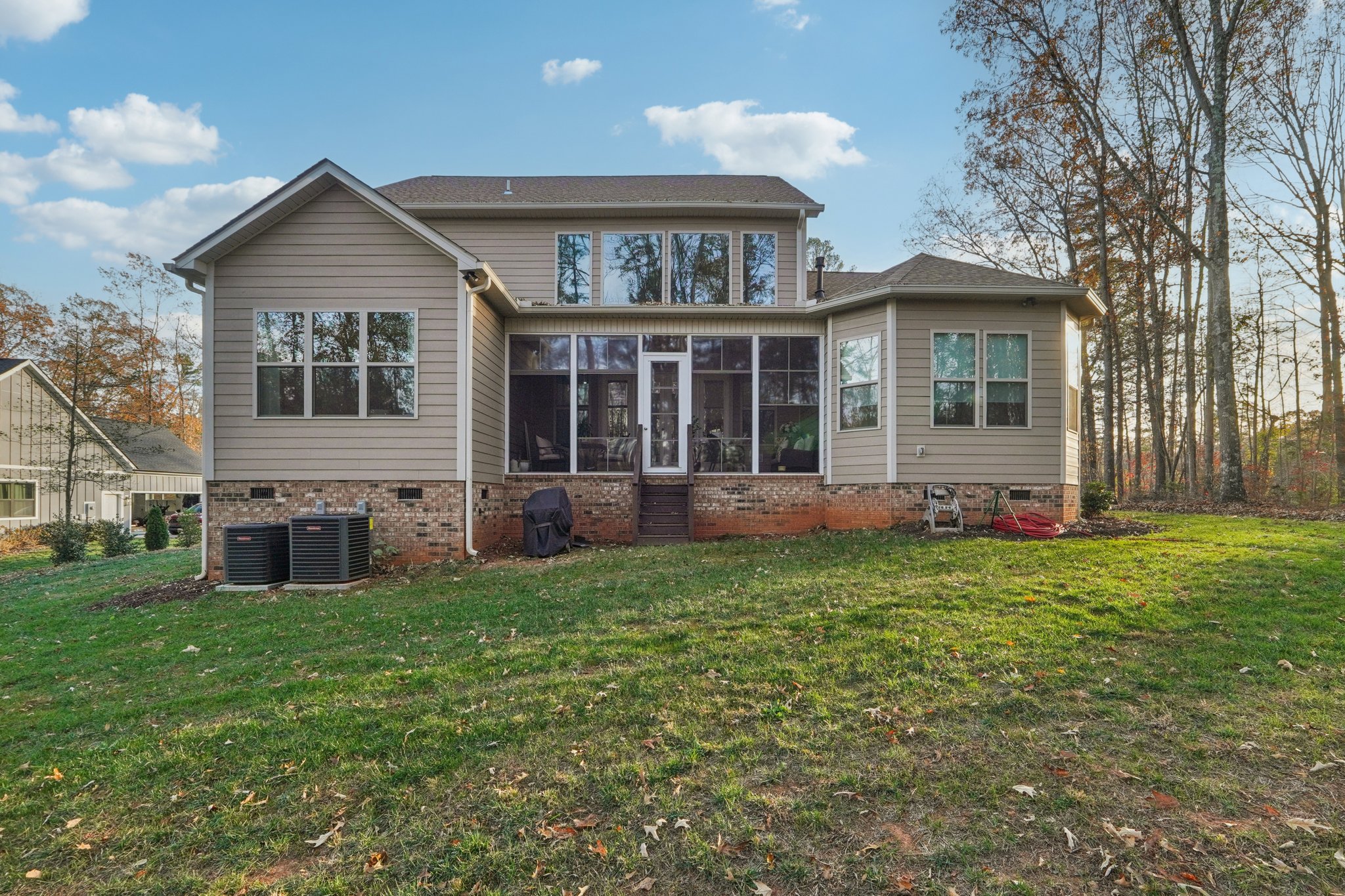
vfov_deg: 77.3
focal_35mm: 15
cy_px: 448
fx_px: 560
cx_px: 672
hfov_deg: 100.4
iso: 200
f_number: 8
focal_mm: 10
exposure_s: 1/30
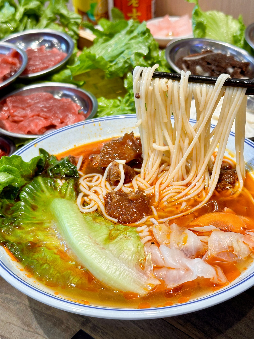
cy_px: 170
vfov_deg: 39.7
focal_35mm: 48
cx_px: 127
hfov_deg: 30.3
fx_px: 470
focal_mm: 6.86
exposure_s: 1/100
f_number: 1.78
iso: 80
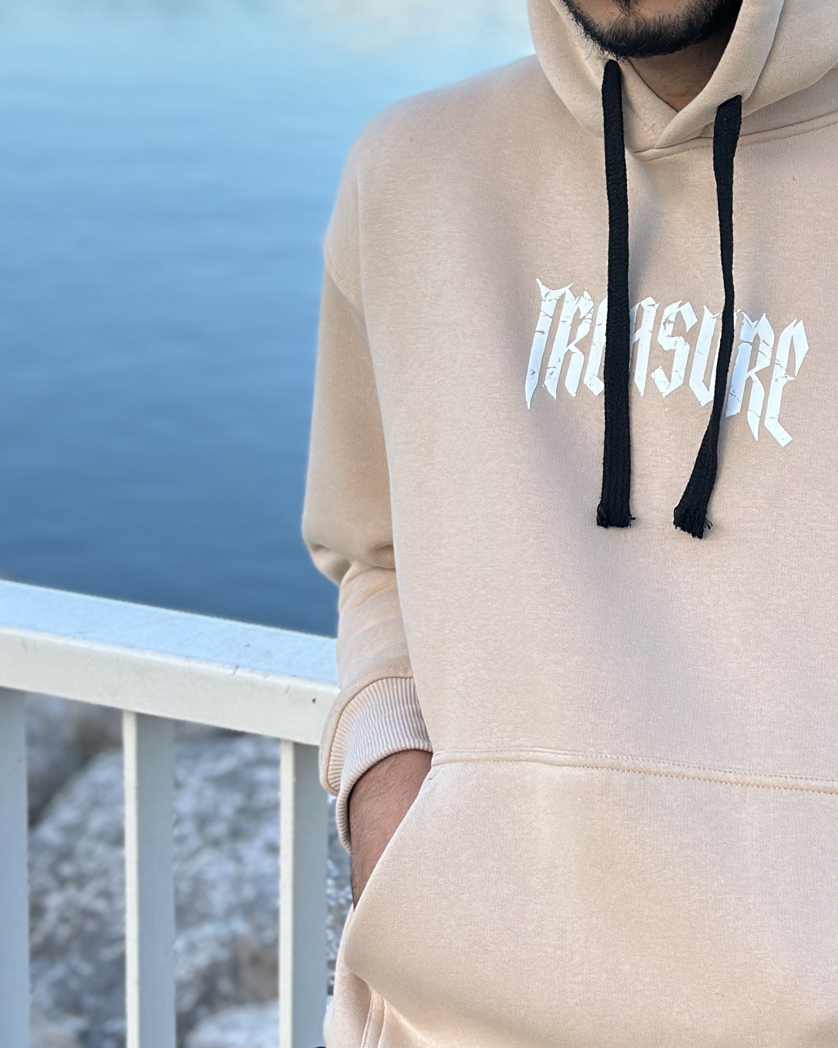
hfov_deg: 15.2
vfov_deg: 19.1
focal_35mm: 100
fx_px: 3100
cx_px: 776
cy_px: 281
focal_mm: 6.86
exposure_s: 1/980
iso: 80
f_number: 1.78
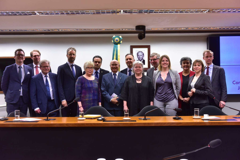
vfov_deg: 30.5
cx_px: 120
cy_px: 80
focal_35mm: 44
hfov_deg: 44.5
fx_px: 293
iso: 2000
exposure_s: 1/160
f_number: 5
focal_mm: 44
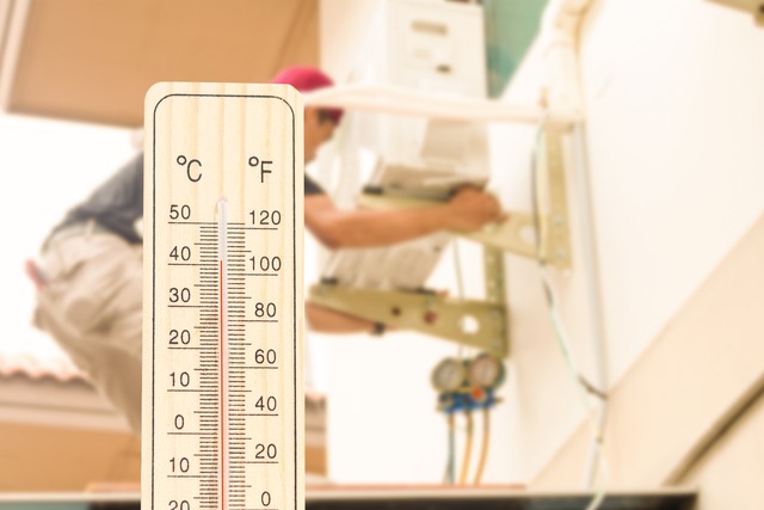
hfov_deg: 24.2
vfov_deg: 16.3
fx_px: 1783
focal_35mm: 84
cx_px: 382
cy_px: 255
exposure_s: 1/3200
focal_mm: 56
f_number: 2.8
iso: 100
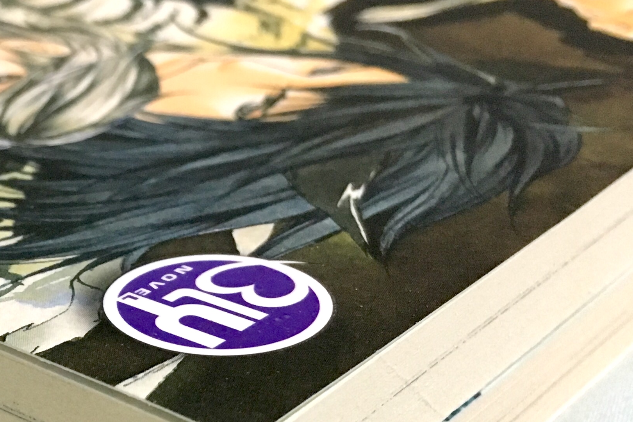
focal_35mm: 75
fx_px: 1319
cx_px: -27
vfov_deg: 18.1
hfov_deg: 25.4
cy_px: 286
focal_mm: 4.15
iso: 200
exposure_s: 1/20
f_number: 2.2
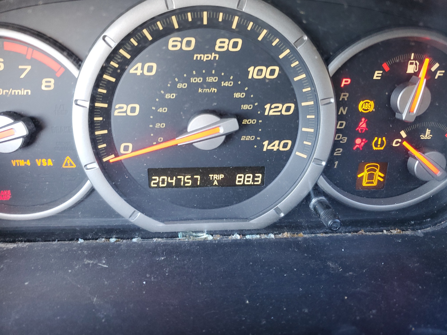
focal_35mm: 26
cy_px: 168
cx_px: 224
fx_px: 336
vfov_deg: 53.1
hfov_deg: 67.3
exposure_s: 1/50
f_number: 1.5
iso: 98
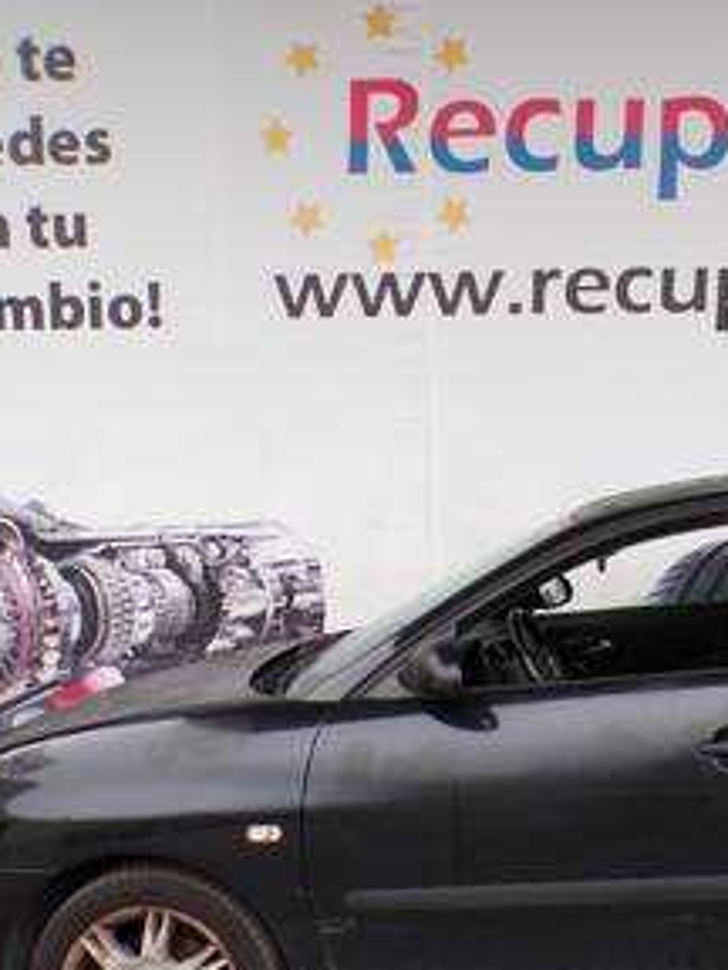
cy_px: 576
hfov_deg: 33.5
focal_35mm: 40
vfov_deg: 46.6
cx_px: 691
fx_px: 1122
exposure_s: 1/70
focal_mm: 4.3
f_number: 4.4
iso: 100
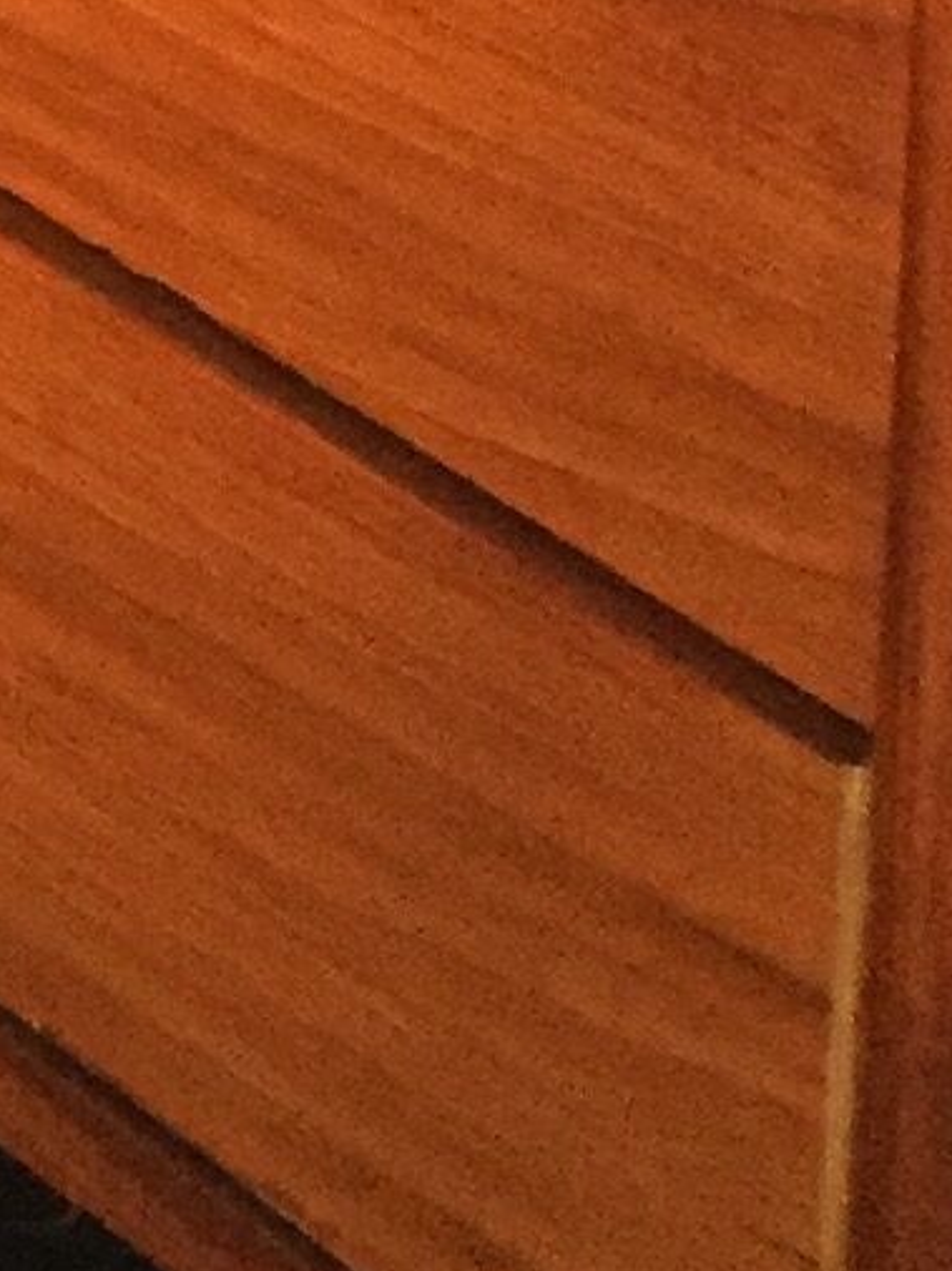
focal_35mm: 200
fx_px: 7340
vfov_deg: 9.5
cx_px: -389
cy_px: -892
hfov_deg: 7.3
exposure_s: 1/33
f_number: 2.4
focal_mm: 3.3
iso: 200
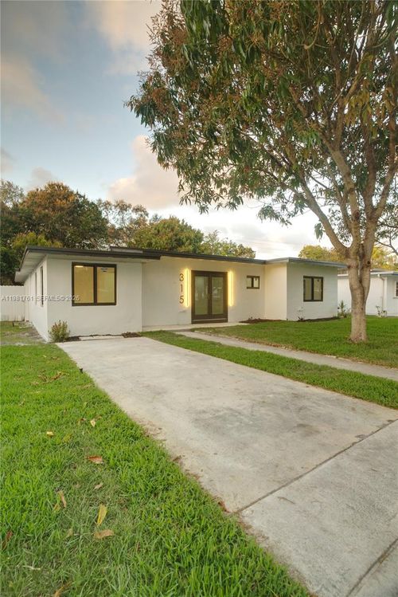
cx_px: 199
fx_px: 282
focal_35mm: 17
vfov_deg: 93.3
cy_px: 298
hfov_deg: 70.5
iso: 6400
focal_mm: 17
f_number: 8
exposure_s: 1/60
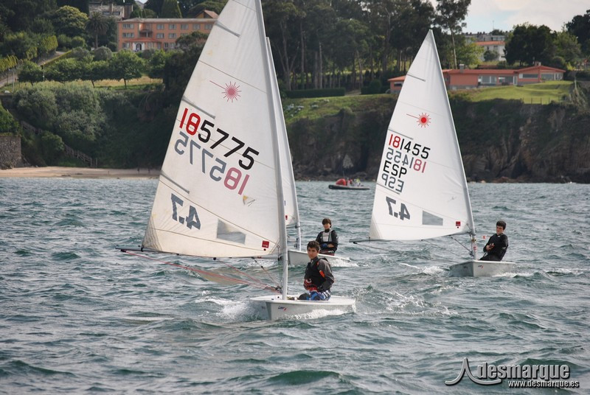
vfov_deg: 7.3
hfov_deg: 11.0
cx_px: 295
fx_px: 3077
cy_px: 198
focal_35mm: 188
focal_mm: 125
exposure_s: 1/500
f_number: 5.6
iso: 100
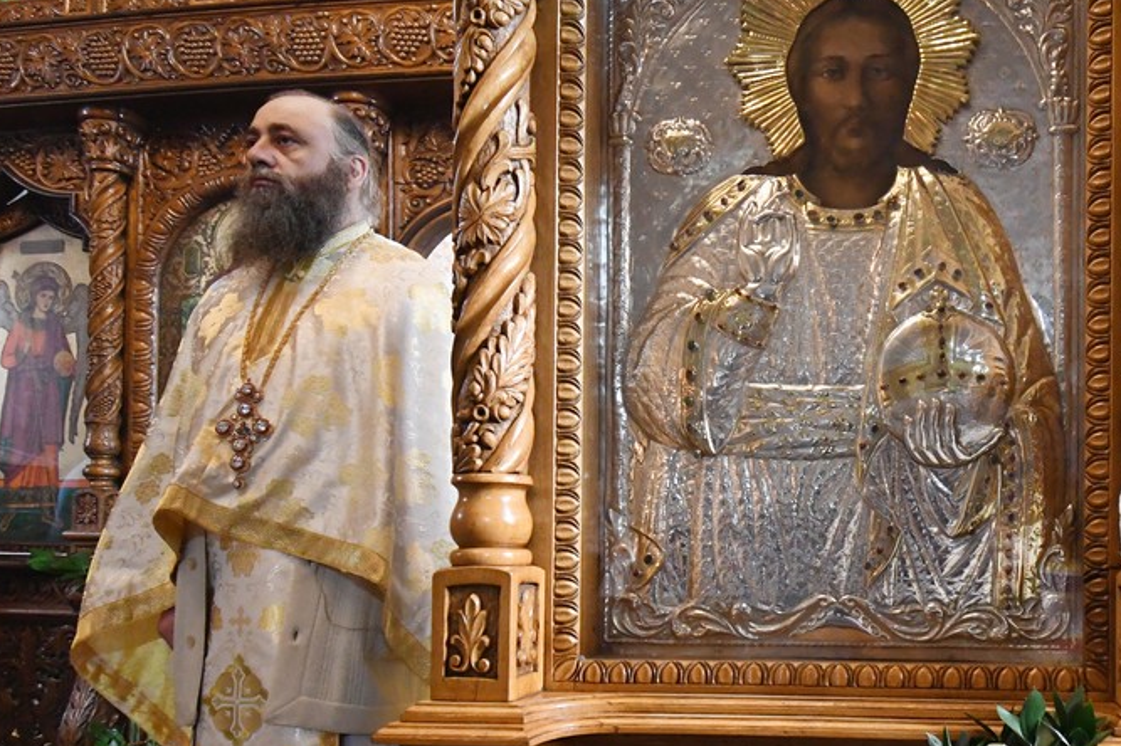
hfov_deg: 58.8
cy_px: 607
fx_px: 840
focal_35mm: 27
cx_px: 983
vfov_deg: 45.3
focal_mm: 10
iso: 3200
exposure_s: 1/15
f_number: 4.5
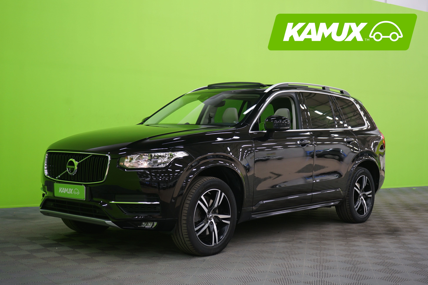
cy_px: 142
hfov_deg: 41.1
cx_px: 214
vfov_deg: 28.1
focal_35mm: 48
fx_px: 571
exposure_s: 1/8
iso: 400
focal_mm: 48
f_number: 4.5
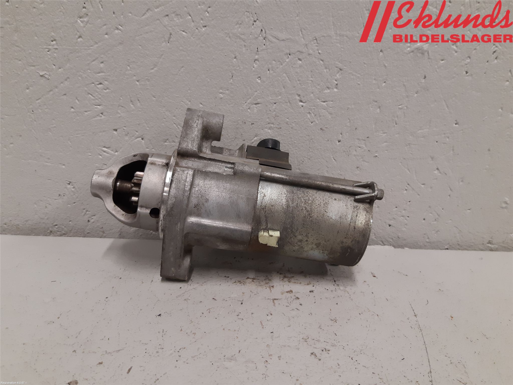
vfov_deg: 53.1
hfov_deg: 67.3
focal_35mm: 26
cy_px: 192
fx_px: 385
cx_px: 256
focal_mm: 3.93
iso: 160
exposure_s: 1/50
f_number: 1.7
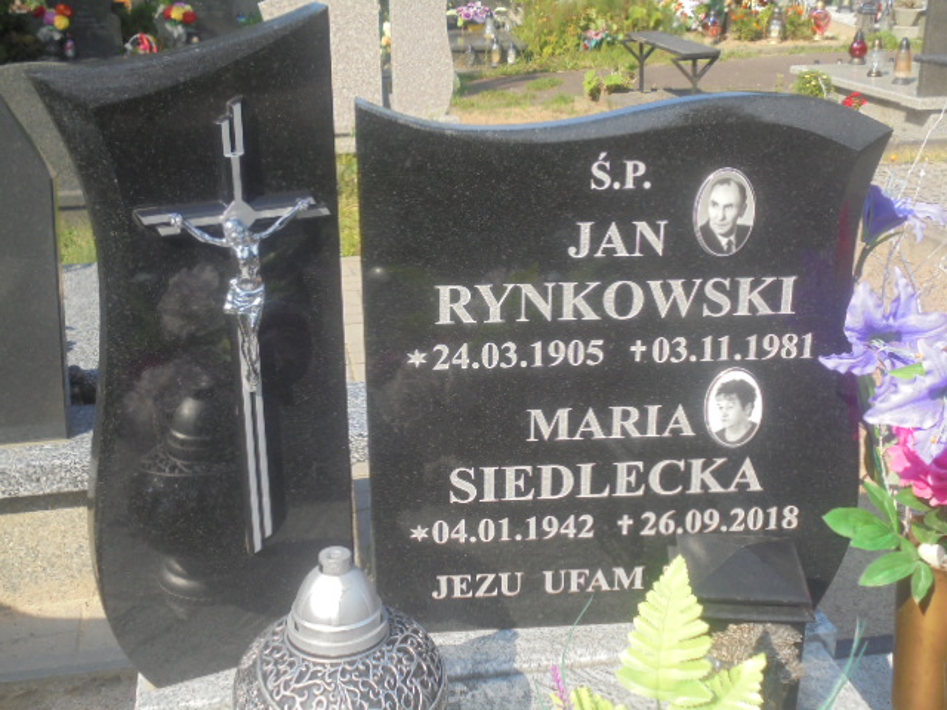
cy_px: 355
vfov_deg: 33.6
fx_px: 1176
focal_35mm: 43
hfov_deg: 43.9
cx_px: 474
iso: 100
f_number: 4.5
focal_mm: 7.8
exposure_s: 1/320
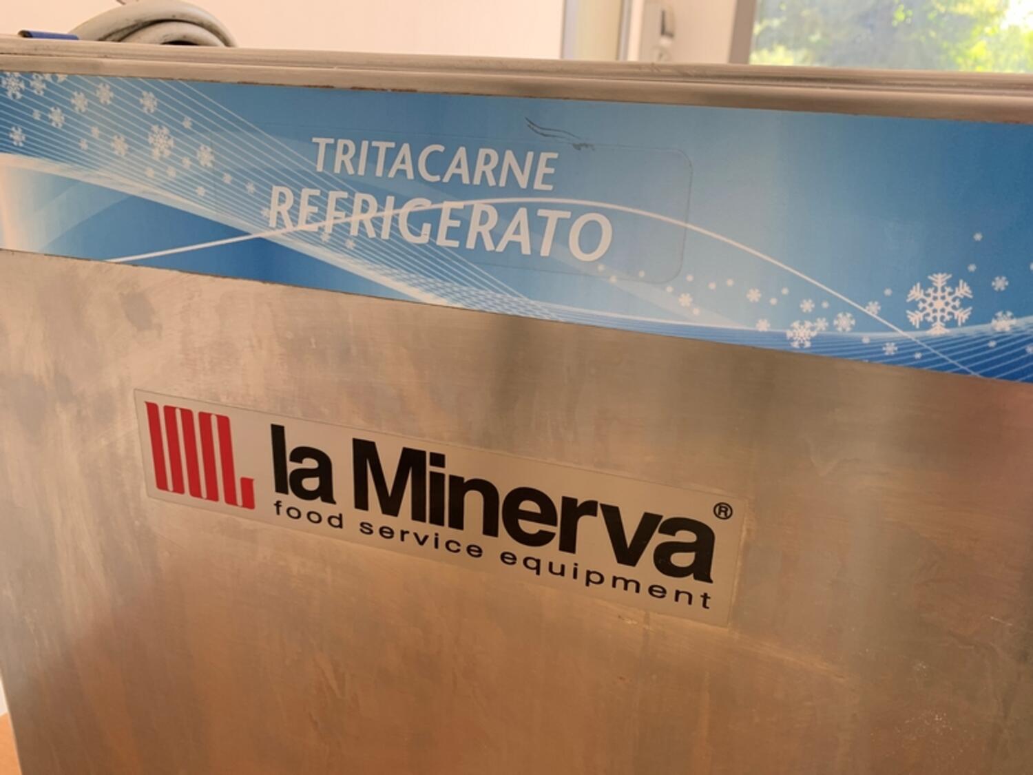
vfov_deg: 53.1
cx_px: 516
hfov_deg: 67.3
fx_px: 776
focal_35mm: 26
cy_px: 388
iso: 64
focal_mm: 4.25
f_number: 1.8
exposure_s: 1/121
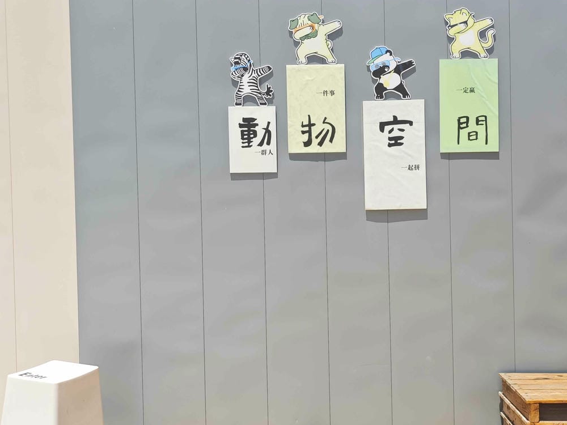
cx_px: 340
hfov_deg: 51.0
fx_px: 590
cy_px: 205
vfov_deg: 39.7
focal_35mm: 36
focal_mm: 8.72
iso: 64
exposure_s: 1/2000
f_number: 2
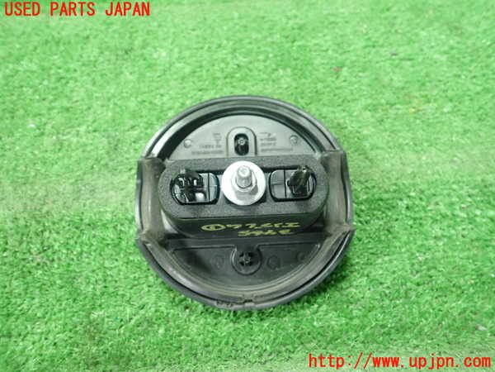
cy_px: 186
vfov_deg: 46.8
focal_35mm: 30
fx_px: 429
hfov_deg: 60.0
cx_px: 248
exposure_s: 1/125
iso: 800
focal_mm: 5.5
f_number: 2.3
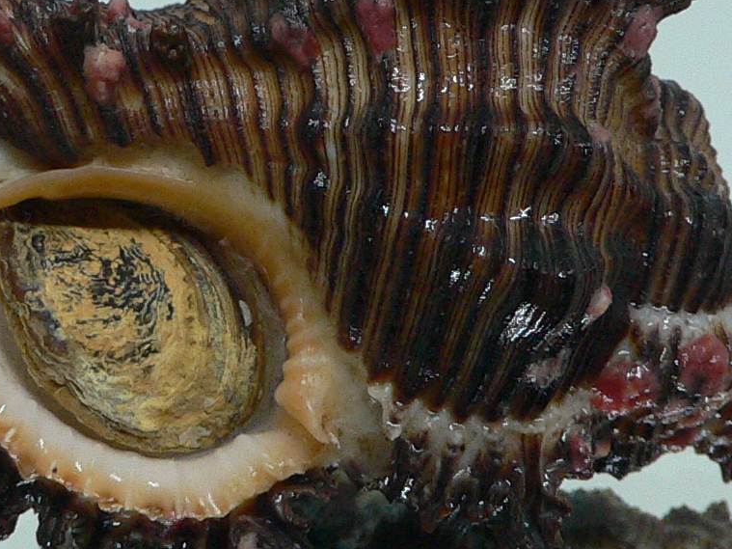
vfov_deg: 15.9
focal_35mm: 93
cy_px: 261
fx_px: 1966
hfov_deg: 21.0
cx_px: 207
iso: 200
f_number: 2.8
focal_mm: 4.6
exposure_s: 1/60
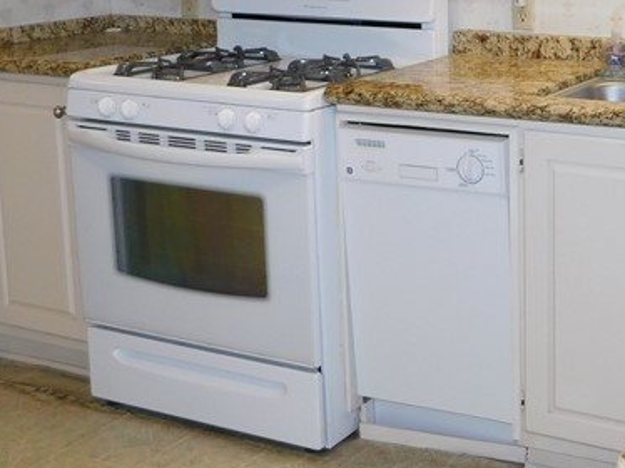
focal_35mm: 63
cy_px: 104
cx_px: 617
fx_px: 1137
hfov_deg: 28.9
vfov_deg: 23.0
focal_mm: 4
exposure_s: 1/40
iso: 125
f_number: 3
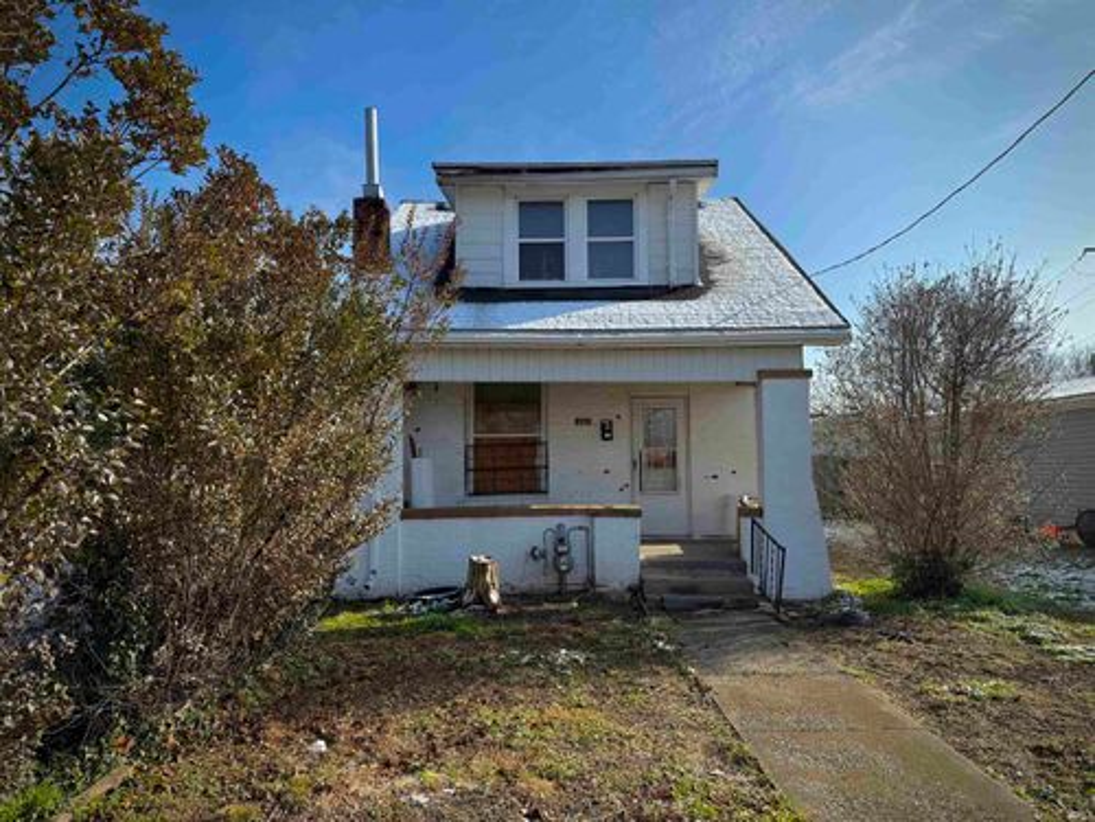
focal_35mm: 24
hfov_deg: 71.6
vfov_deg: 56.8
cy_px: 411
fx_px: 759
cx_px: 548
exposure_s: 1/3759
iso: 100
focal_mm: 6.76
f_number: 1.78
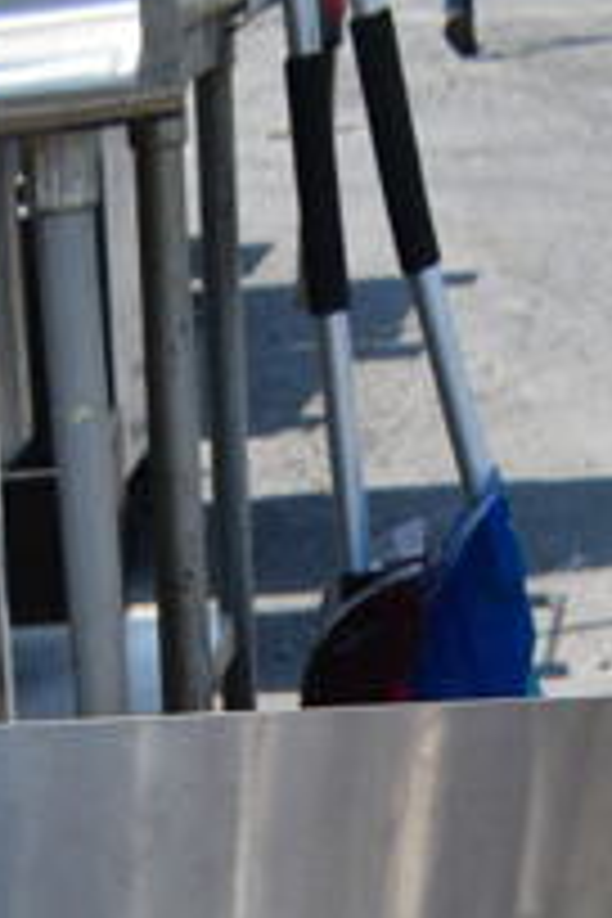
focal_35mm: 121
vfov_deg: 13.6
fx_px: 3085
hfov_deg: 11.1
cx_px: -130
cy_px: 2009
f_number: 7.1
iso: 100
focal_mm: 18
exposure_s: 1/200
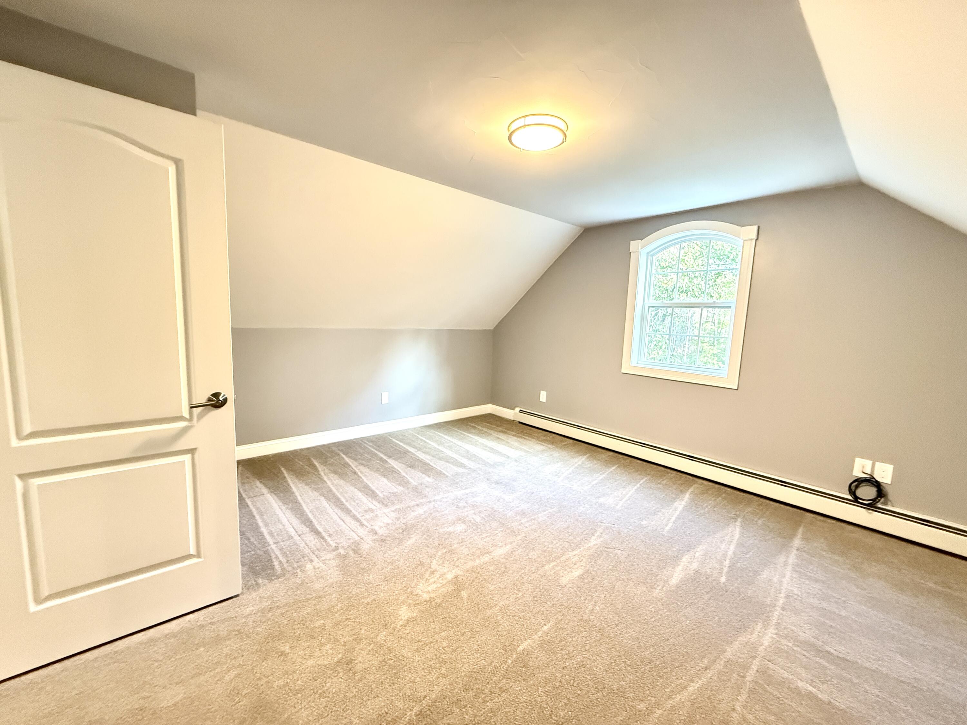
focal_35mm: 14
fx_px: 391
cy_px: 362
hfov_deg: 102.1
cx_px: 484
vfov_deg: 85.7
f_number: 2.2
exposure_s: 1/60
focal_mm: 2.22
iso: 1000
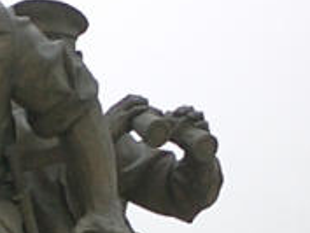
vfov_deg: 7.0
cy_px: 310
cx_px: 18
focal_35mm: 209
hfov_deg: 9.4
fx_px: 1873
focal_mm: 5.6
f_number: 3.5
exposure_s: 1/80
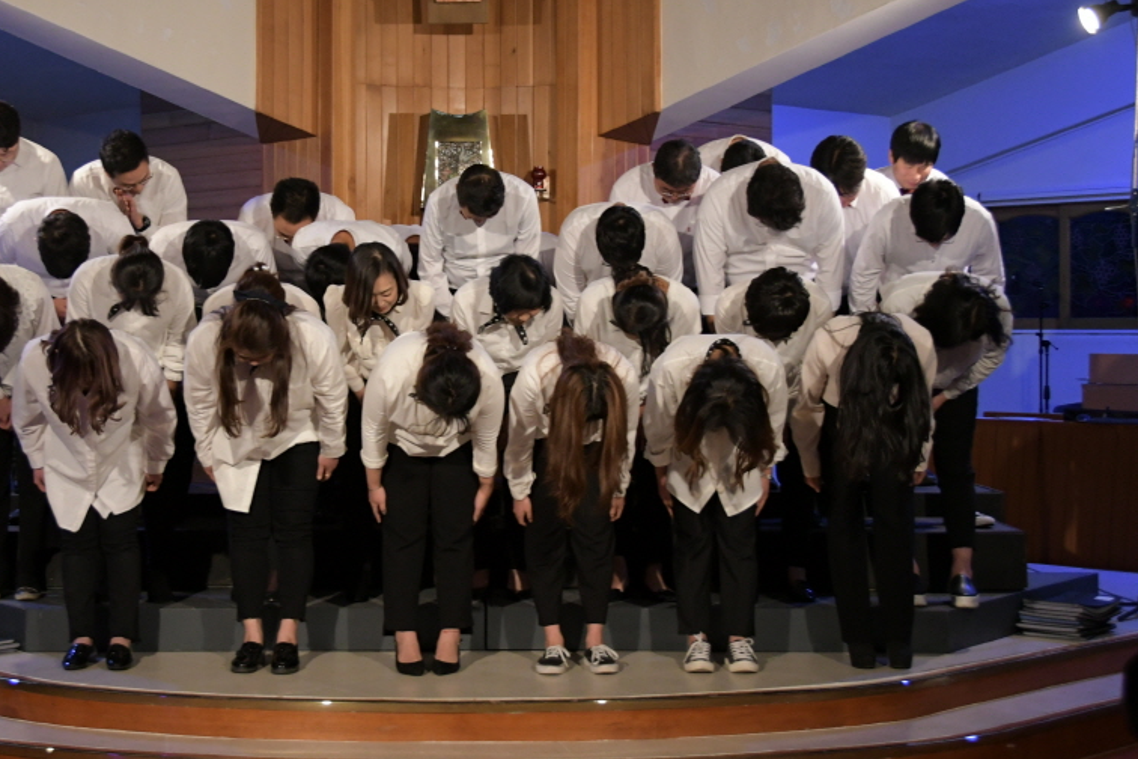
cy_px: 326
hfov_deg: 30.9
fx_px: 2055
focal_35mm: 65
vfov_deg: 20.9
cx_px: 461
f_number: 4.2
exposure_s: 1/50
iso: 2500
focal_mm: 32
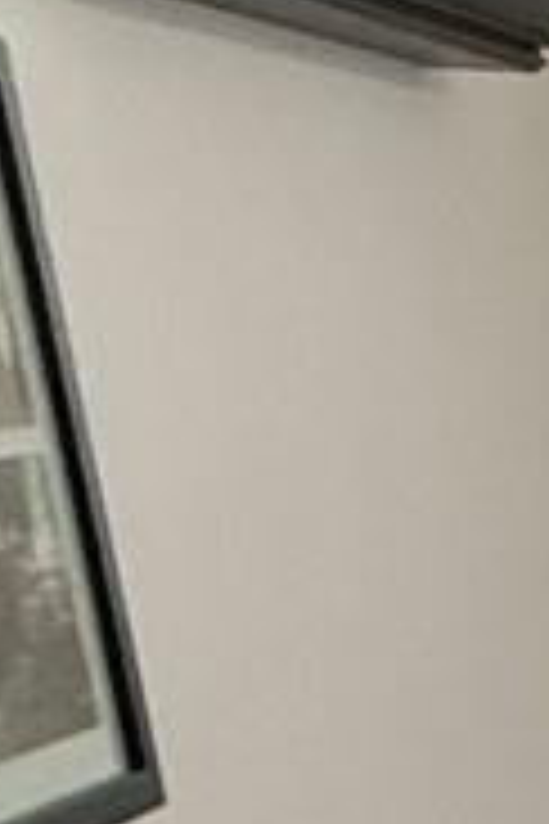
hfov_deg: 5.6
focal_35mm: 127
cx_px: 3096
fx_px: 2905
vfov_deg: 15.1
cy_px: 1198
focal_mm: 2.22
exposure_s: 1/120
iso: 160
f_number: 2.2
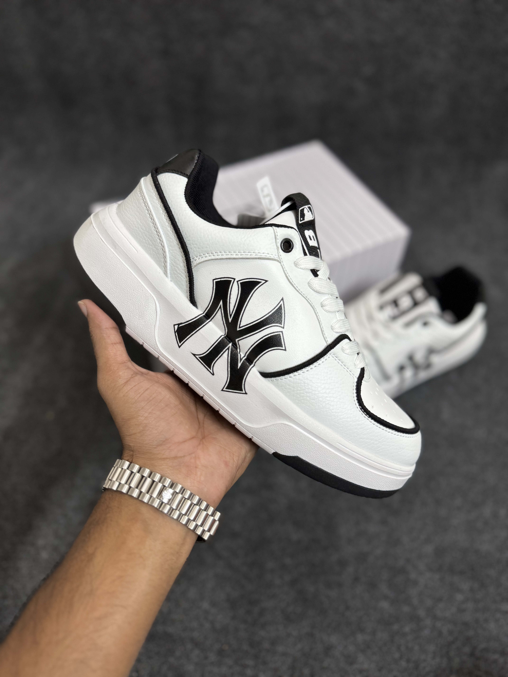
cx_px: 254
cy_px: 338
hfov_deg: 56.8
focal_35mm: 24
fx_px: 470
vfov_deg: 71.6
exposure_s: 1/50
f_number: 1.78
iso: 200
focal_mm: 6.76
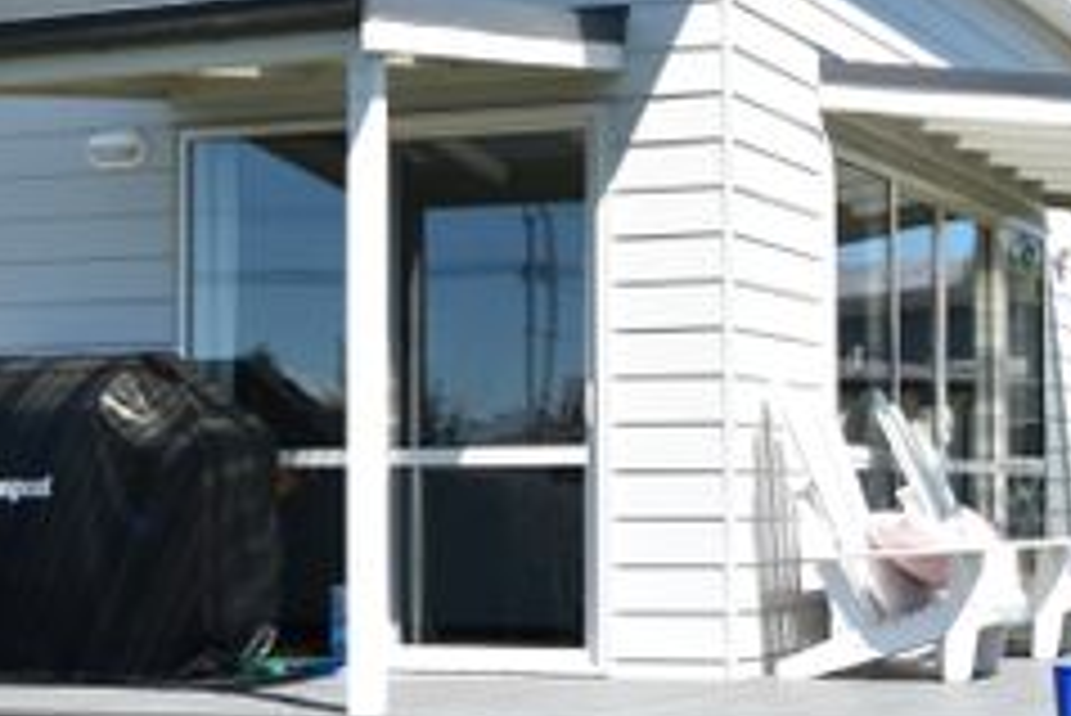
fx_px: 2590
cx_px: 558
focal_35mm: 87
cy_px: 414
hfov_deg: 23.4
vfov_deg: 15.7
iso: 200
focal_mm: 18
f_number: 10
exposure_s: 1/400
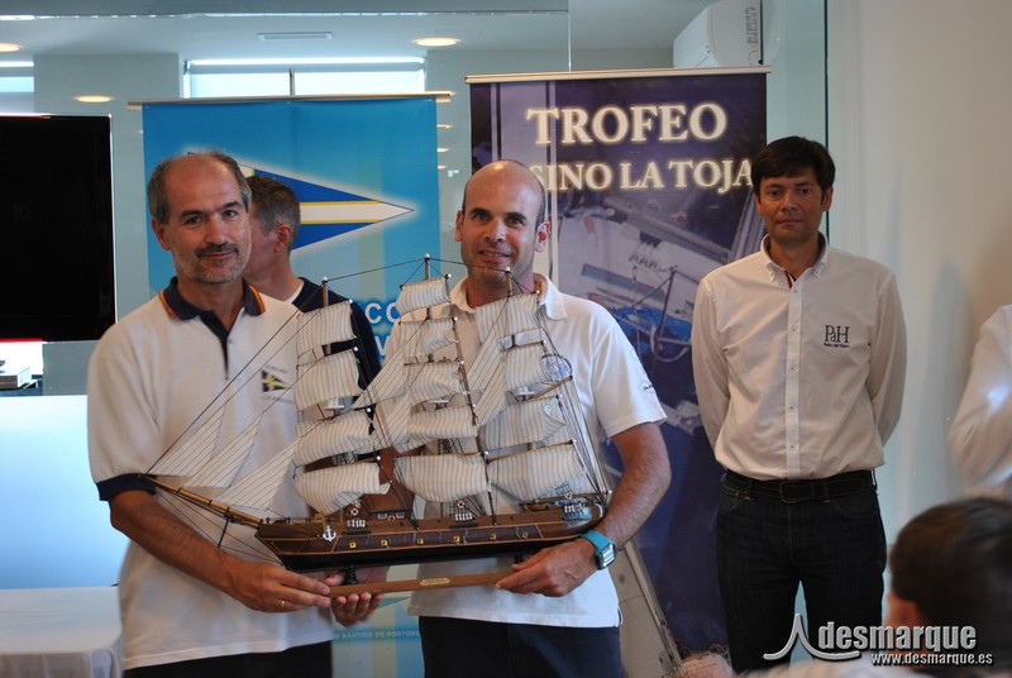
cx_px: 506
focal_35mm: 52
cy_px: 339
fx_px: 1478
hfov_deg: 37.8
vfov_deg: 25.8
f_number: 5
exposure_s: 1/15
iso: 100
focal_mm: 35
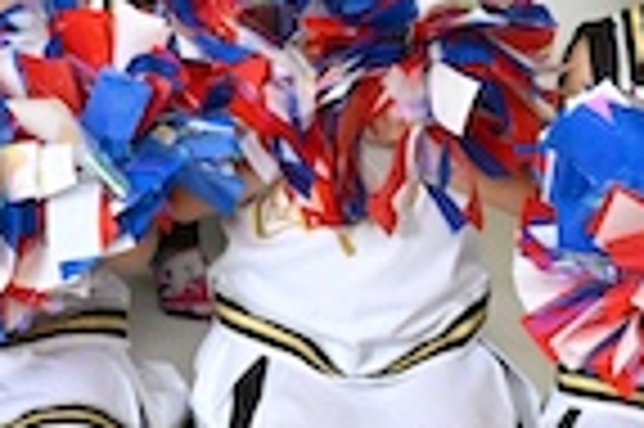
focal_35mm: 147
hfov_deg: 13.7
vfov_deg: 9.0
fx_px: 2627
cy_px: -306
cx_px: -72
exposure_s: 1/125
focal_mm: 35
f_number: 9
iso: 800
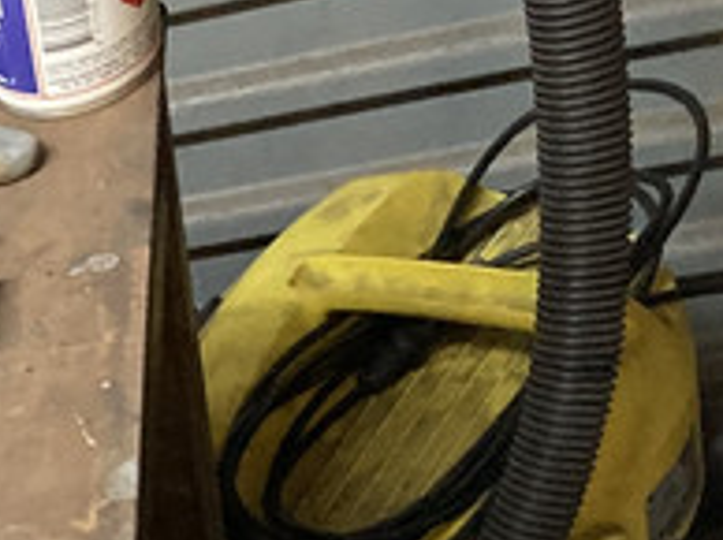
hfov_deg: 10.9
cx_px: -993
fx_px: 3213
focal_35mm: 154
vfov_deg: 8.6
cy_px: 1385
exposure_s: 1/50
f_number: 1.8
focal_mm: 3.99
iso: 160
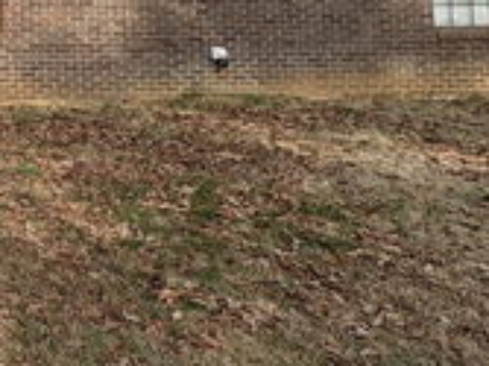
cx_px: -187
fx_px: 607
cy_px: 15
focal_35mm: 43
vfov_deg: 31.4
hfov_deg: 30.9
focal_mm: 2.22
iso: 50
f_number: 2.2
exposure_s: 1/1420
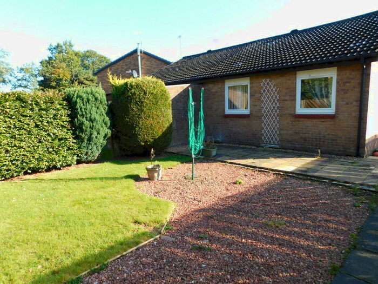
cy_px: 142
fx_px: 251
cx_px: 189
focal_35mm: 23
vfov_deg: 58.9
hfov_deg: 73.9
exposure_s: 1/320
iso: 125
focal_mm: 4
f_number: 3
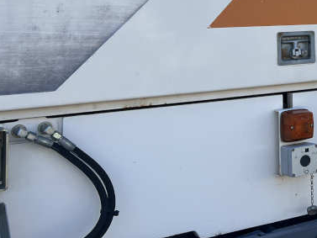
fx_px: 632
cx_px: 392
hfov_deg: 25.0
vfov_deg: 20.3
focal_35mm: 69
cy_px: -24
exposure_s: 1/1808
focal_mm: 5.7
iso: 50
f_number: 1.5
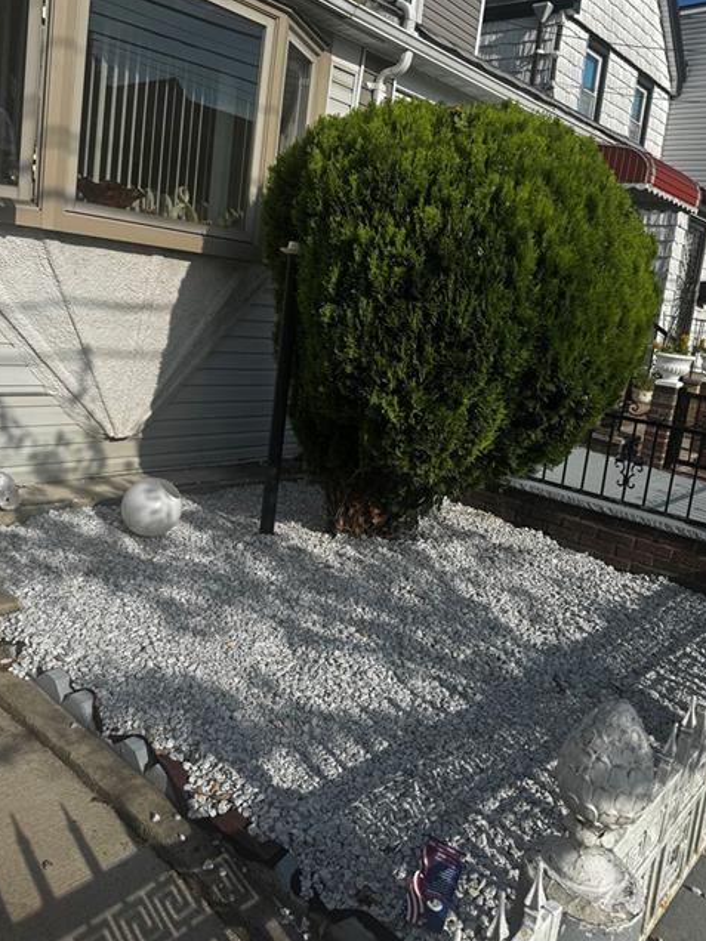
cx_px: 345
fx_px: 789
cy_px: 397
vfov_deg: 61.3
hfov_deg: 48.2
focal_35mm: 29
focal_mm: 6.76
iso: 80
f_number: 1.78
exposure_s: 1/4950
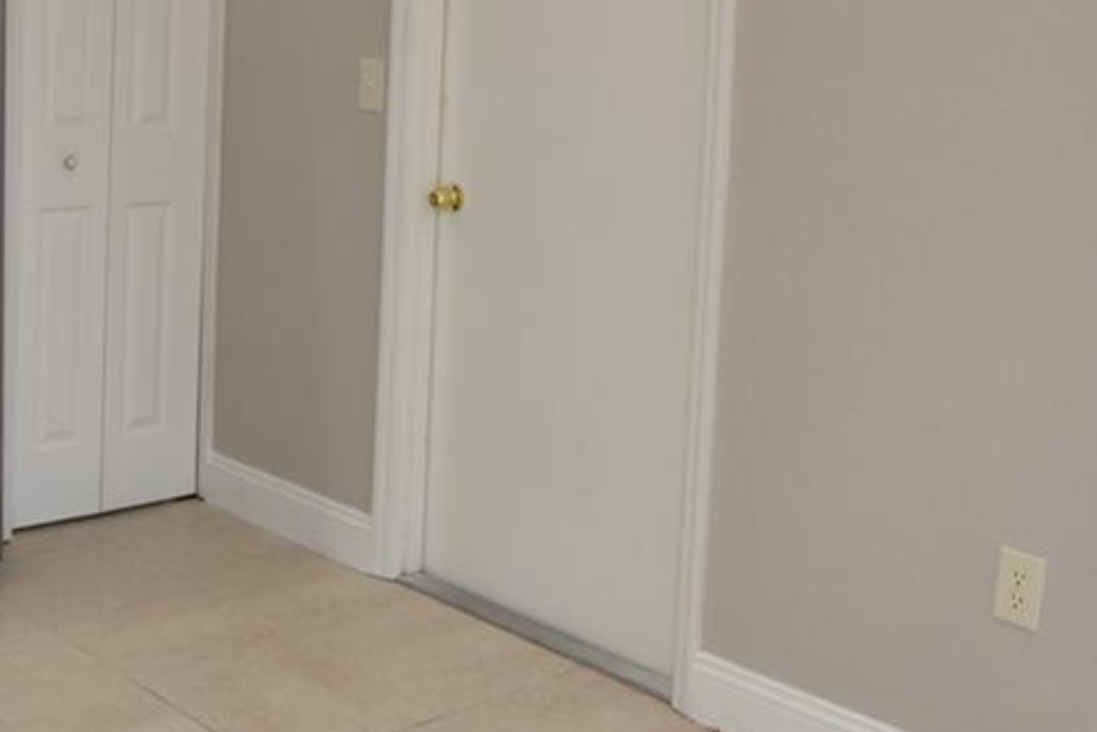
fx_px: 1523
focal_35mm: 50
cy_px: 119
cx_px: 354
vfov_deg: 26.4
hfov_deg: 39.1
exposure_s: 1/80
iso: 200
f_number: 4.5
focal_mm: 10
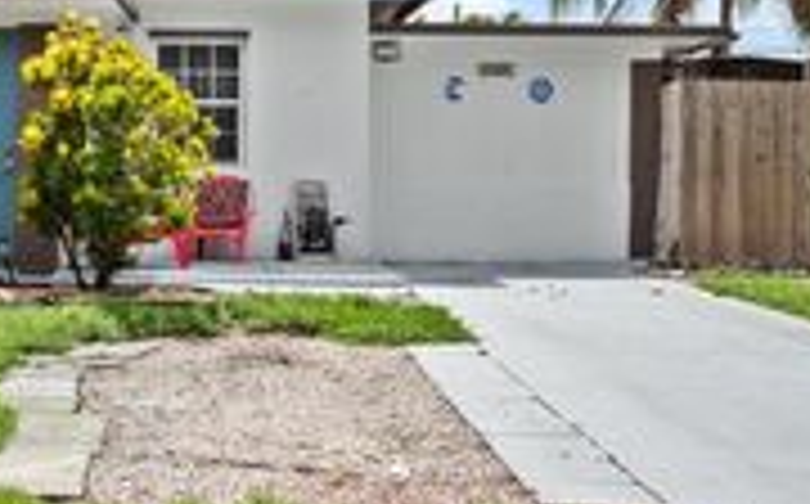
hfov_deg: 29.7
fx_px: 1499
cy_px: 205
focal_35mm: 68
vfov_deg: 19.1
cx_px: 189
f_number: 8
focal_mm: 24
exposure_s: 1/1000
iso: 200
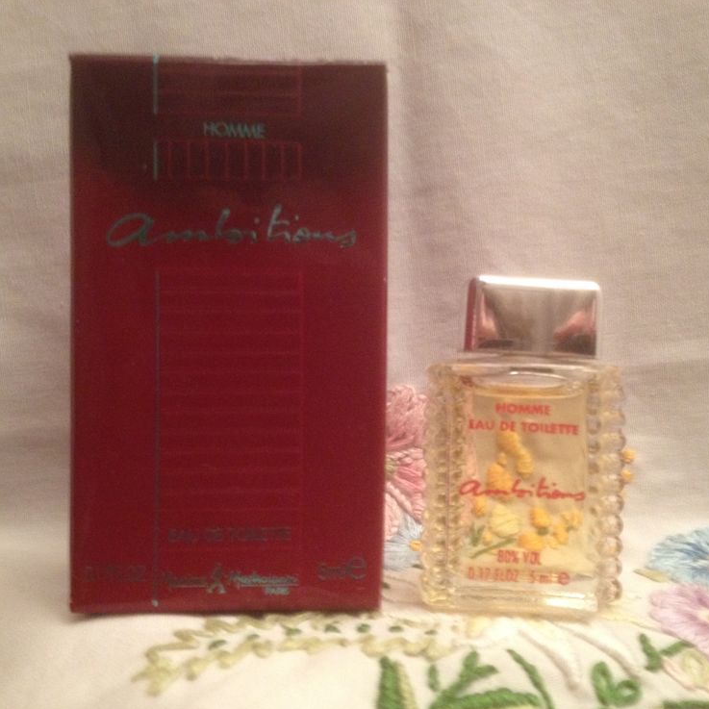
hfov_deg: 40.0
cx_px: 357
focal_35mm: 42
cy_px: 358
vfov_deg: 40.0
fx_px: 973
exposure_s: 1/20
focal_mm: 4.28
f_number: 2.4
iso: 250
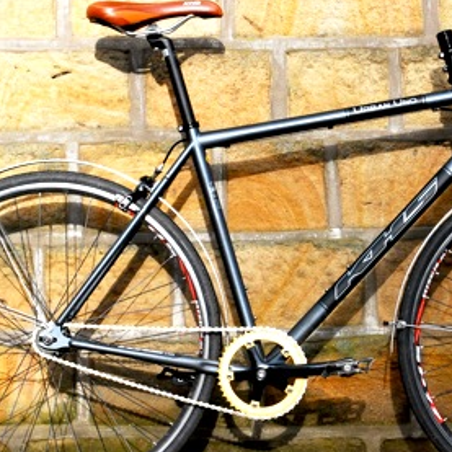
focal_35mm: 162
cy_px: 279
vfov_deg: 10.8
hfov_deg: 10.8
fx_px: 2393
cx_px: 307
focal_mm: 55
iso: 800
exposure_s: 1/500
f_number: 13
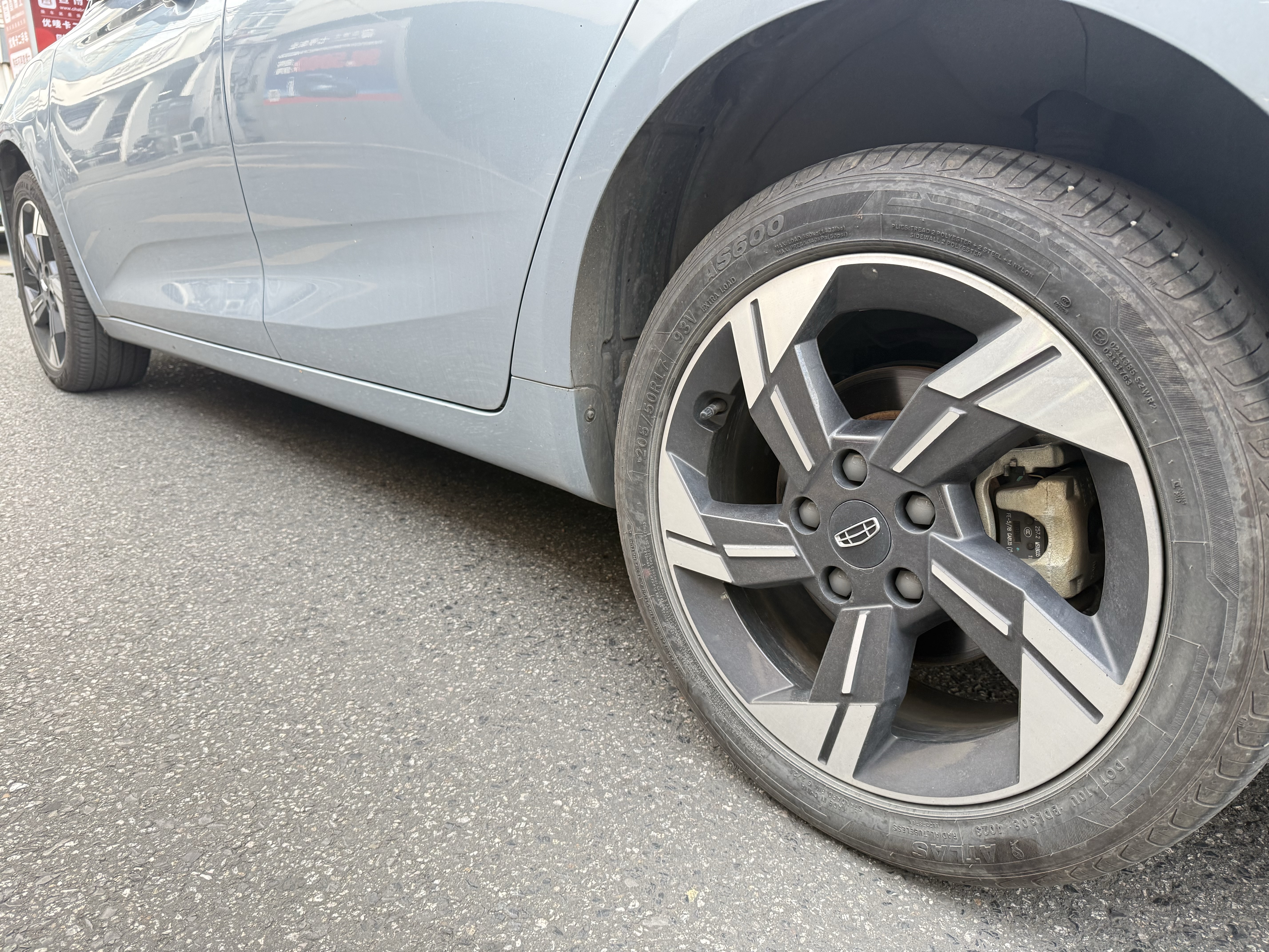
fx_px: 880
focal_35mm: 24
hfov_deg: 71.6
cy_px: 476
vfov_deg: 56.8
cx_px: 634
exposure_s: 1/121
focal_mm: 6.76
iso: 200
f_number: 1.78
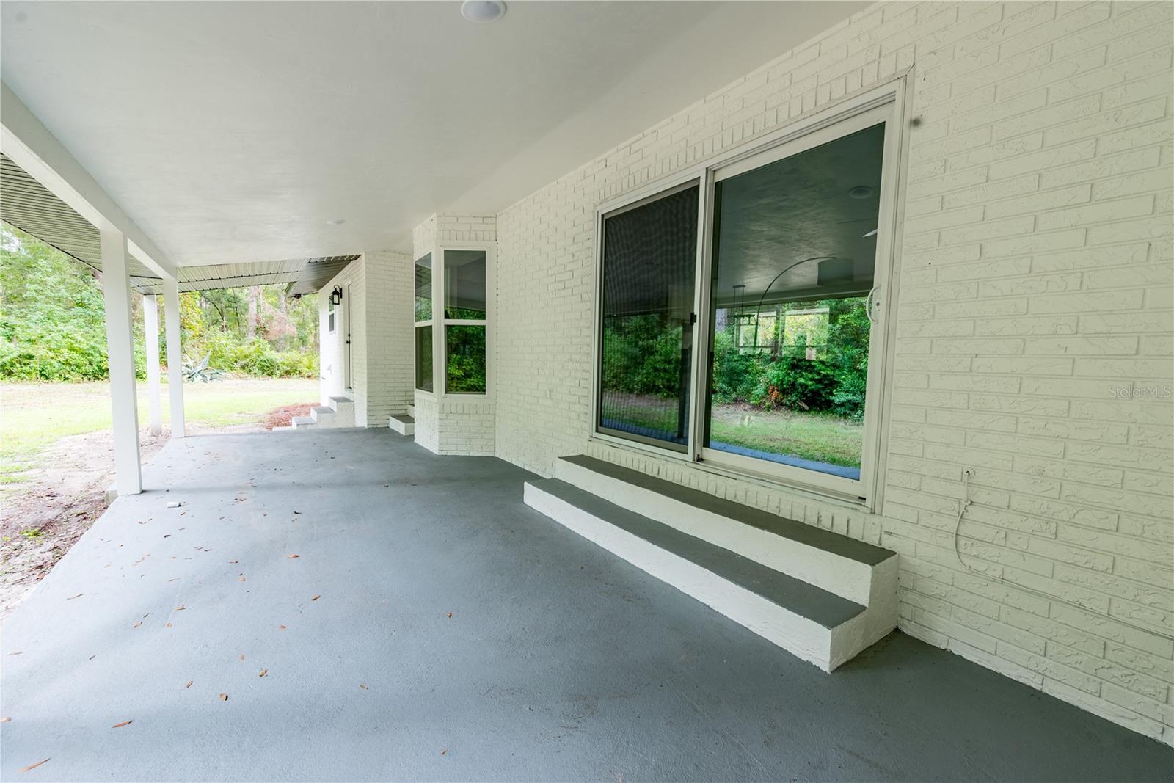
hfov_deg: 104.2
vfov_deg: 81.2
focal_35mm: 14
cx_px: 587
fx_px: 457
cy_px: 392
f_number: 8
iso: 400
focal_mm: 14
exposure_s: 1/60
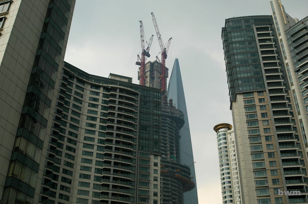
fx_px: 359
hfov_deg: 46.5
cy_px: 102
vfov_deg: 31.8
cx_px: 154
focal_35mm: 42
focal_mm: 28
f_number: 9
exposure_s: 1/160
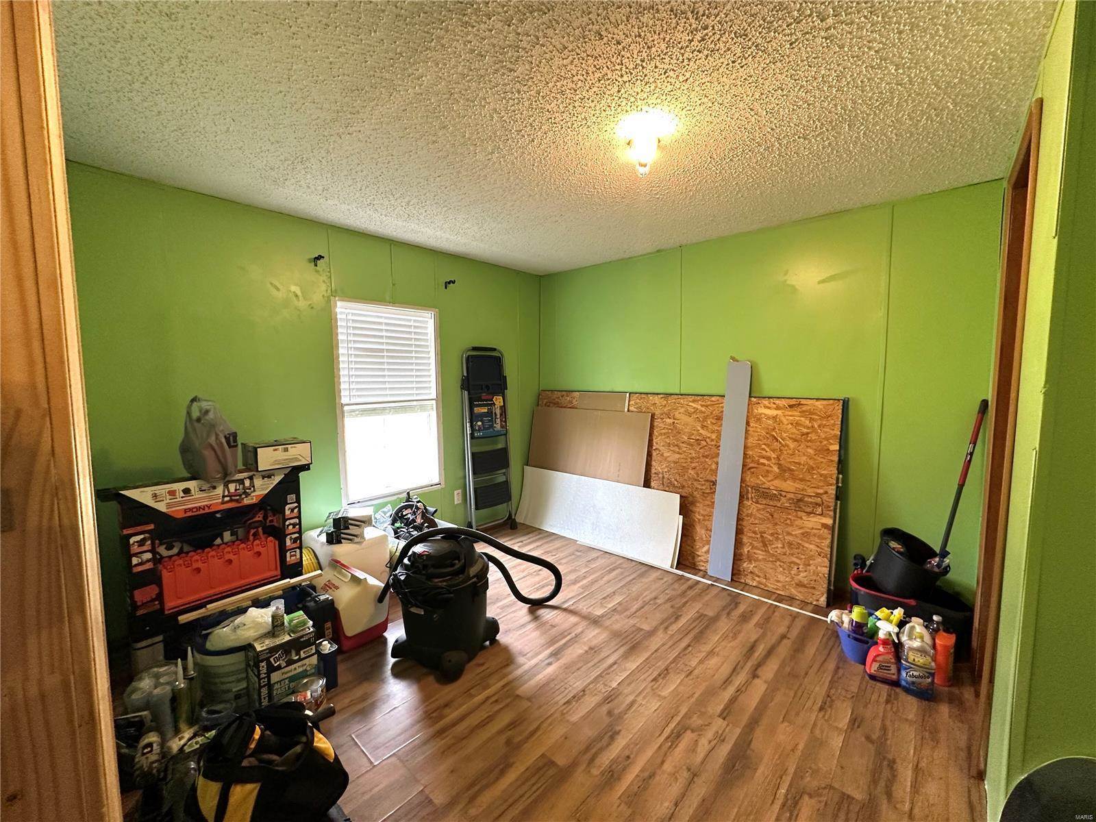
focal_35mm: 14
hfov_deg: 102.1
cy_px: 411
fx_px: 443
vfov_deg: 85.7
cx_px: 548
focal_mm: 2.22
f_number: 2.2
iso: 250
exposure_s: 1/60
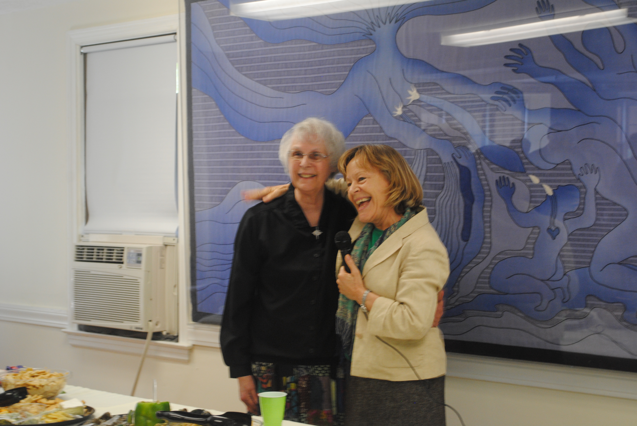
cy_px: 213
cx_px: 318
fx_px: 1169
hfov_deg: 30.5
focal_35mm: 66
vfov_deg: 20.7
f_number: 5.3
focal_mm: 44
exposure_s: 1/30
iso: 450
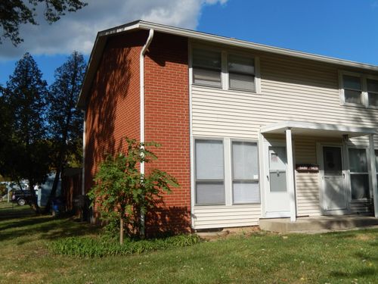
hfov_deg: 51.4
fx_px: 393
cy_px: 142
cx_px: 189
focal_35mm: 36
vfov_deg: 39.7
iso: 125
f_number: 4
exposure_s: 1/1500
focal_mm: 6.5
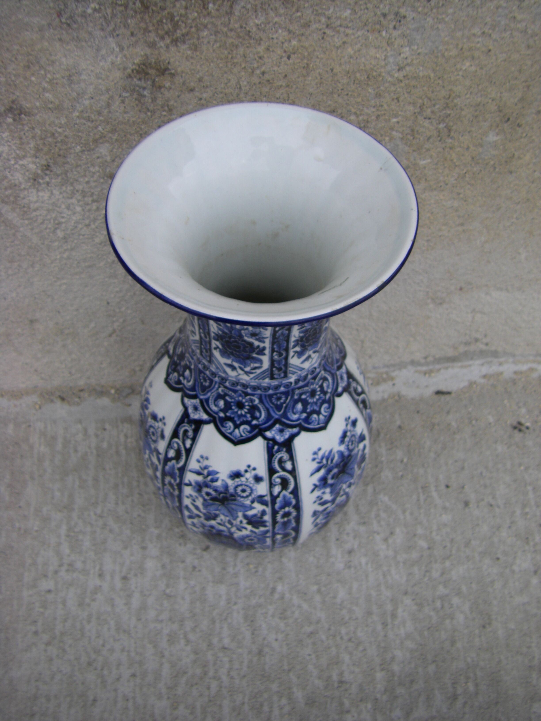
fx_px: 792
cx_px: 270
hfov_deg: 37.7
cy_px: 360
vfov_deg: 49.0
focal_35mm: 38
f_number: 3.5
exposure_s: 1/80
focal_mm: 6.3
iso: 64
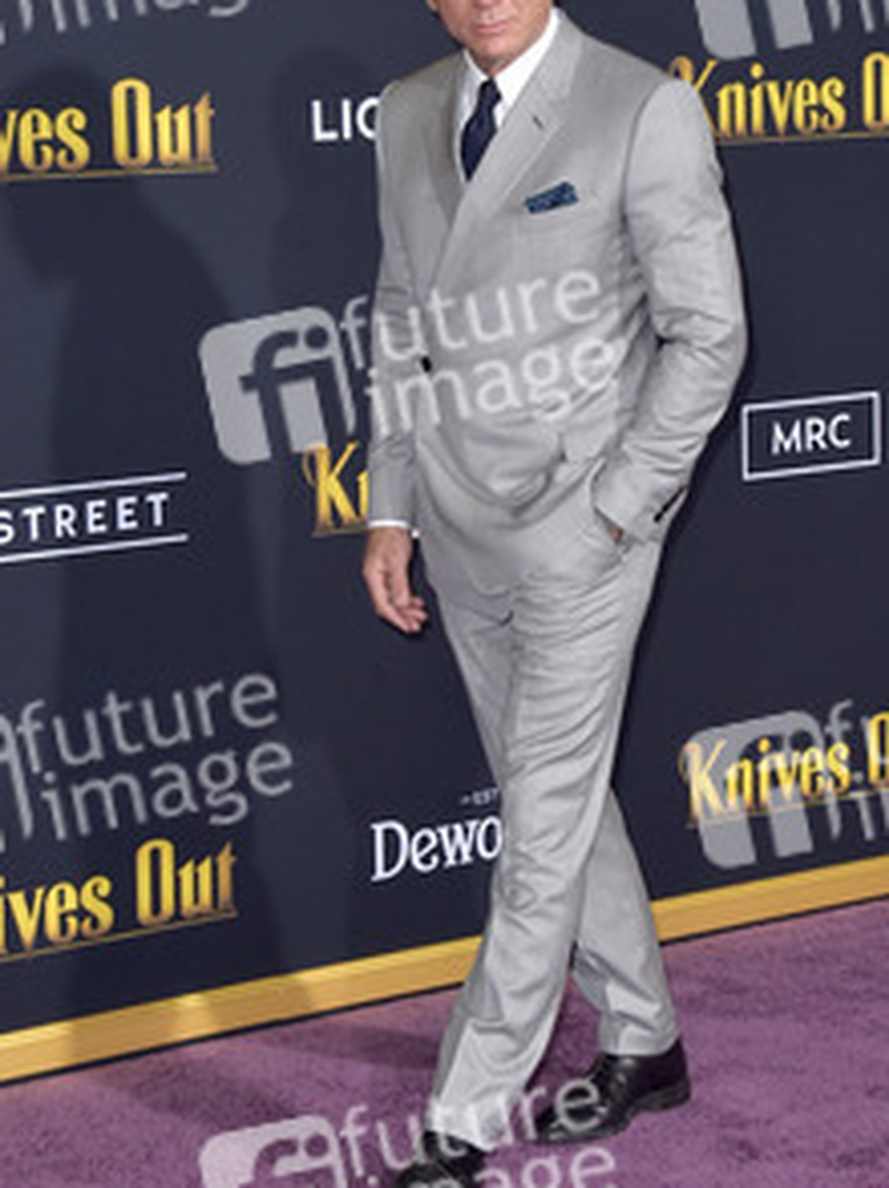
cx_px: 527
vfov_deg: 25.7
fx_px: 2606
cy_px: 570
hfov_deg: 19.3
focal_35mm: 76
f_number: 7.1
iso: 800
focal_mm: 58
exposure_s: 1/250
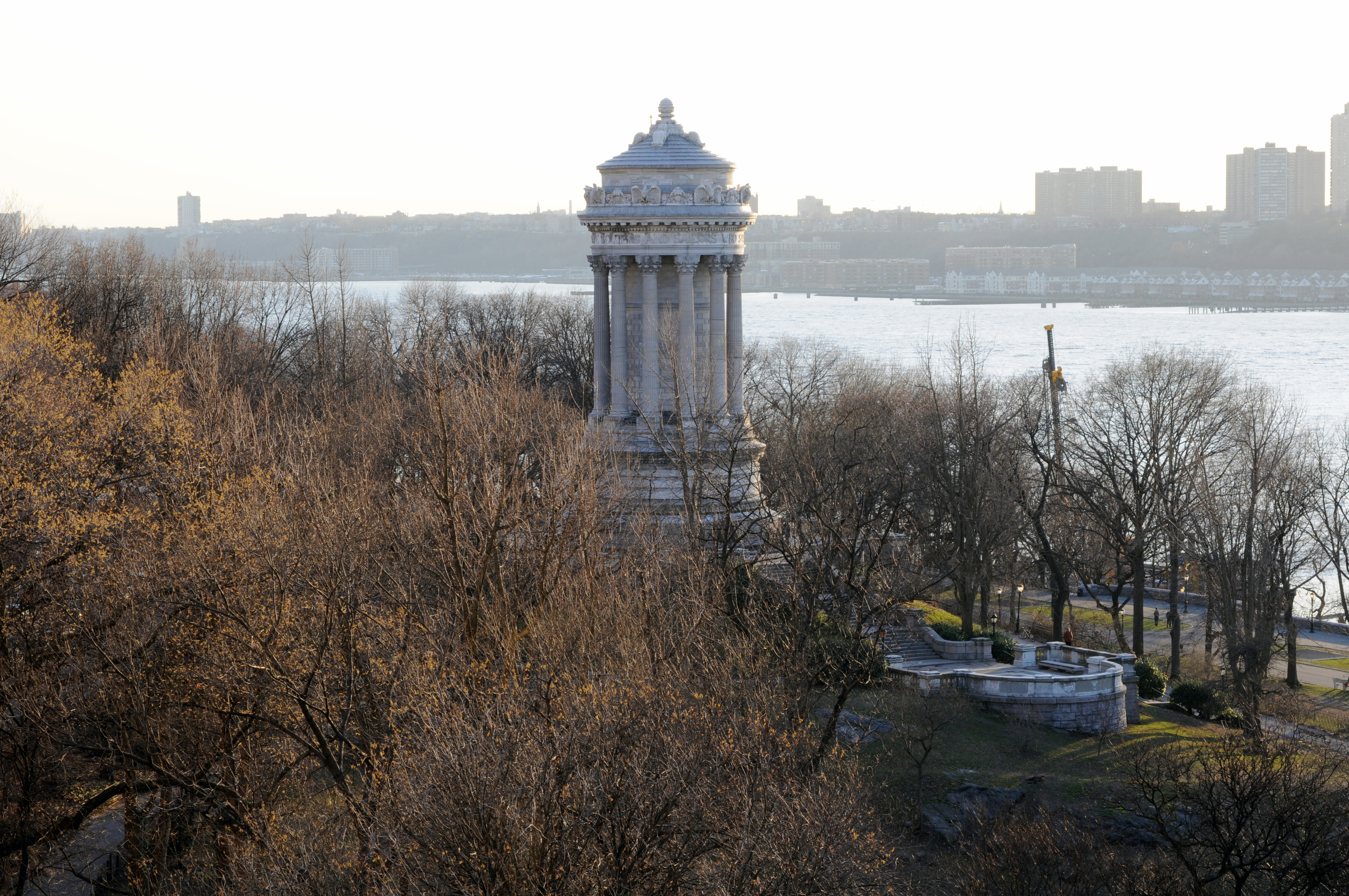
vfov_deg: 16.2
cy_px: 448
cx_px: 674
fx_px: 3144
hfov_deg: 24.2
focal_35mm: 84
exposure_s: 1/50
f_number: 13
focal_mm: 56
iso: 250
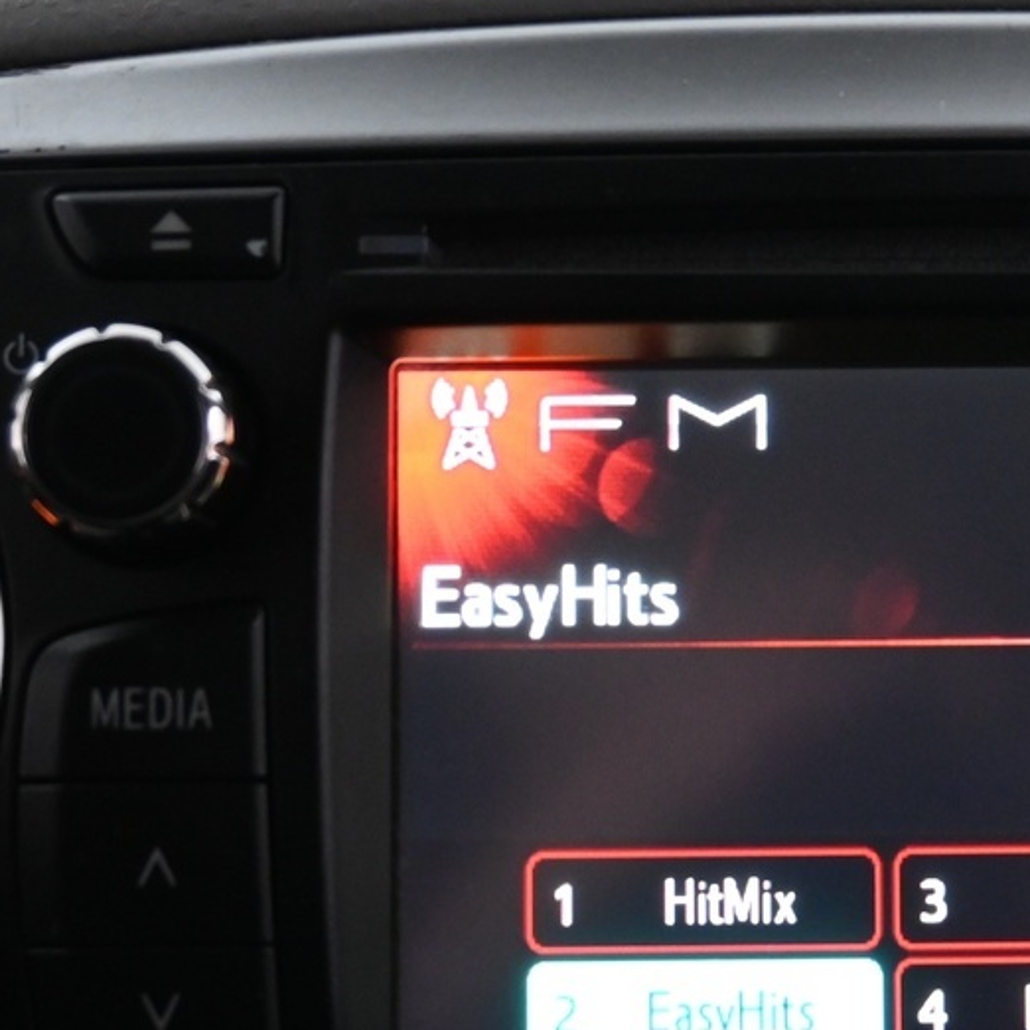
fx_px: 2995
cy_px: 651
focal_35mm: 89
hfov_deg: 19.2
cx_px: 902
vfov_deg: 19.5
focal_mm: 22.5
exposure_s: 1/40
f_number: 4
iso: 1600
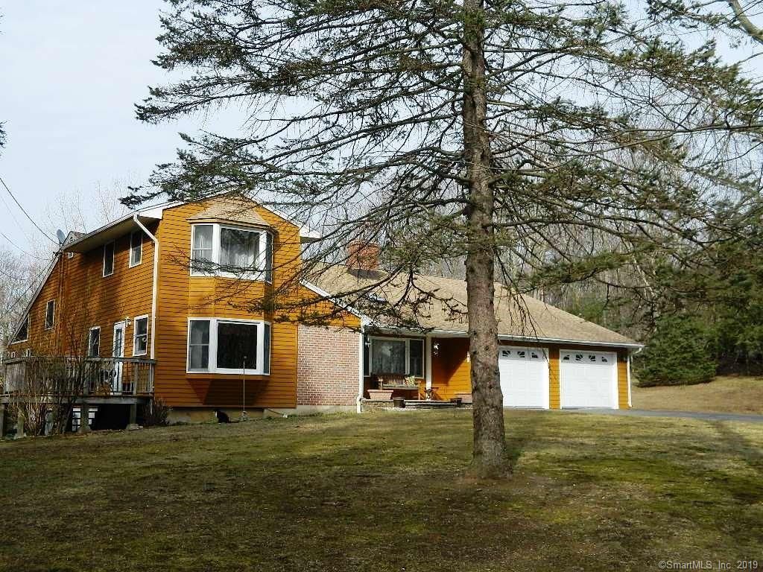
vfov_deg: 35.1
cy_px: 286
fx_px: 904
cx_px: 382
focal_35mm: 41
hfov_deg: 45.8
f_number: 3.5
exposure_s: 1/500
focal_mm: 7.3
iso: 80
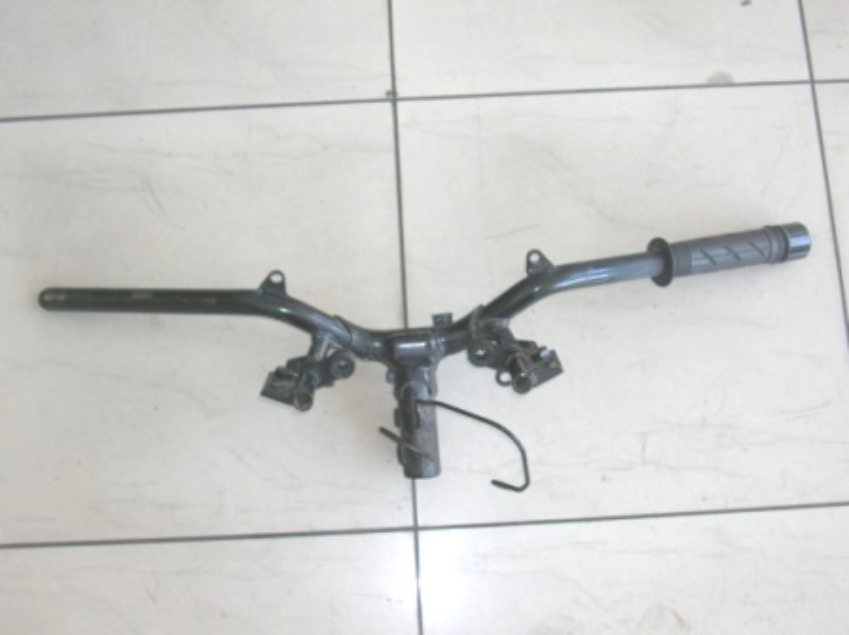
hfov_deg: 39.7
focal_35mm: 48
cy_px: 318
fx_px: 1176
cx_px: 424
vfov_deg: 30.2
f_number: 3.2
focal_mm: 8
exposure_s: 1/30.5
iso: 50
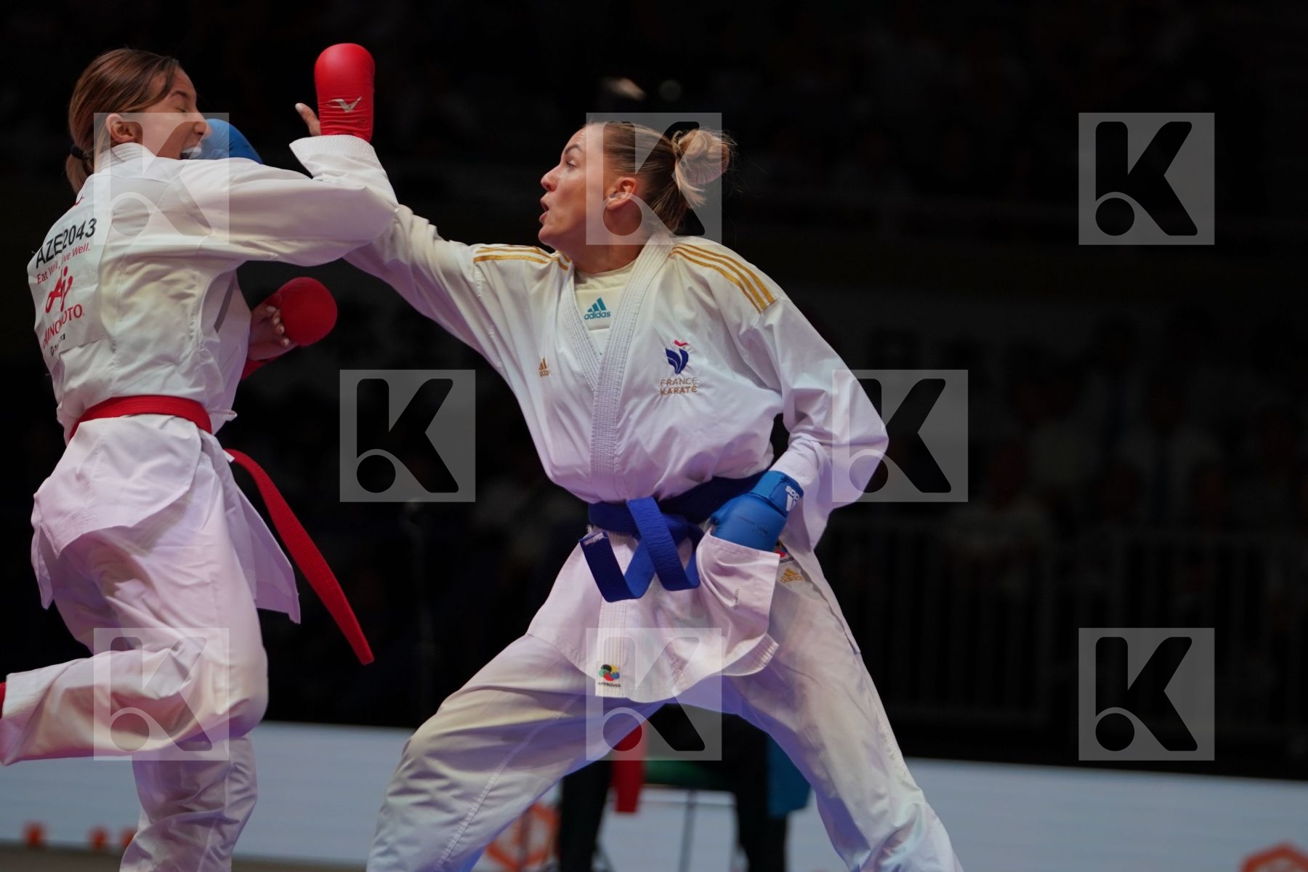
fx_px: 7993
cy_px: 436
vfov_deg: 6.2
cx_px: 654
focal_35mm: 220
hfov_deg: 9.4
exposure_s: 1/1000
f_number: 2.8
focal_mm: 147
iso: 400
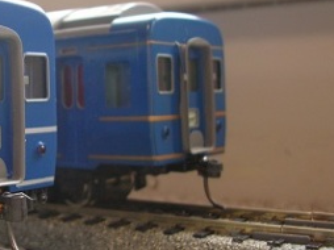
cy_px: 101
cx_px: 37
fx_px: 665
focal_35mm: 69
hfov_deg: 27.2
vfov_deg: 21.2
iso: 50
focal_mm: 5.8
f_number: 2.8
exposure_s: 1/15.7
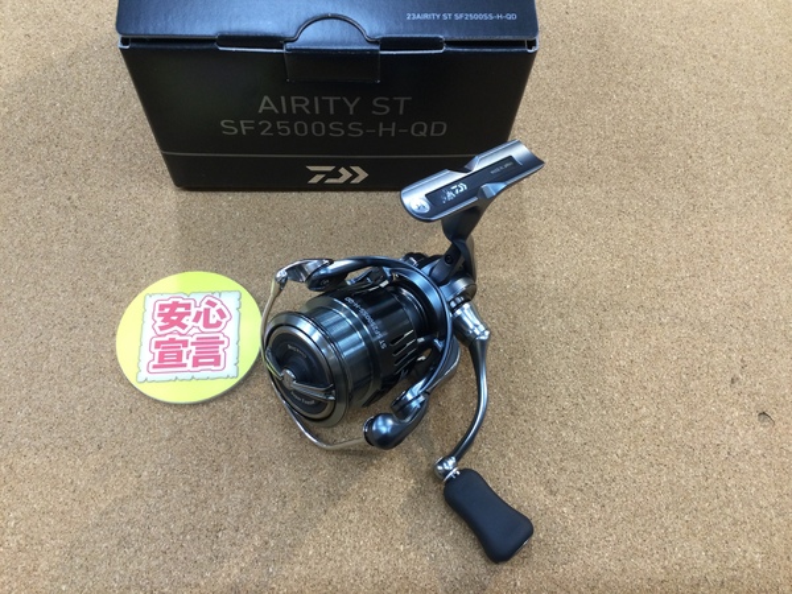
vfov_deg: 45.4
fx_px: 709
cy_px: 297
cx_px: 396
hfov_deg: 58.4
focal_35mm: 31
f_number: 2.4
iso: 50
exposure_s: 1/30
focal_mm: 3.3
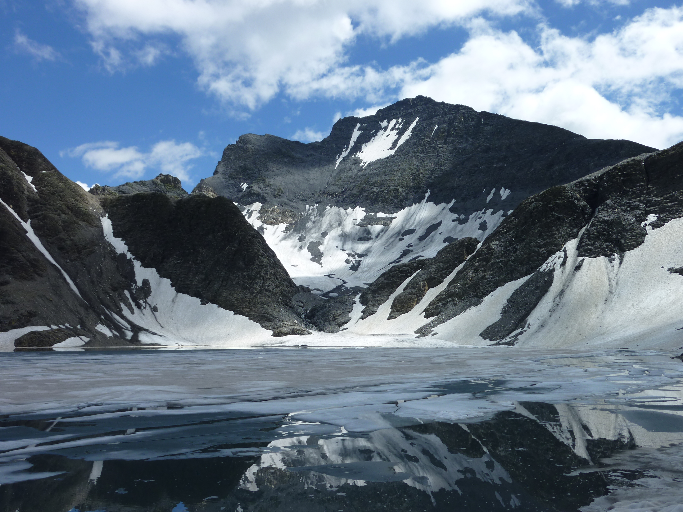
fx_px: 612
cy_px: 256
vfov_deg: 45.4
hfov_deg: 58.4
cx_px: 342
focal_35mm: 31
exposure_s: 1/800
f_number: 3.6
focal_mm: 5.5
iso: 80
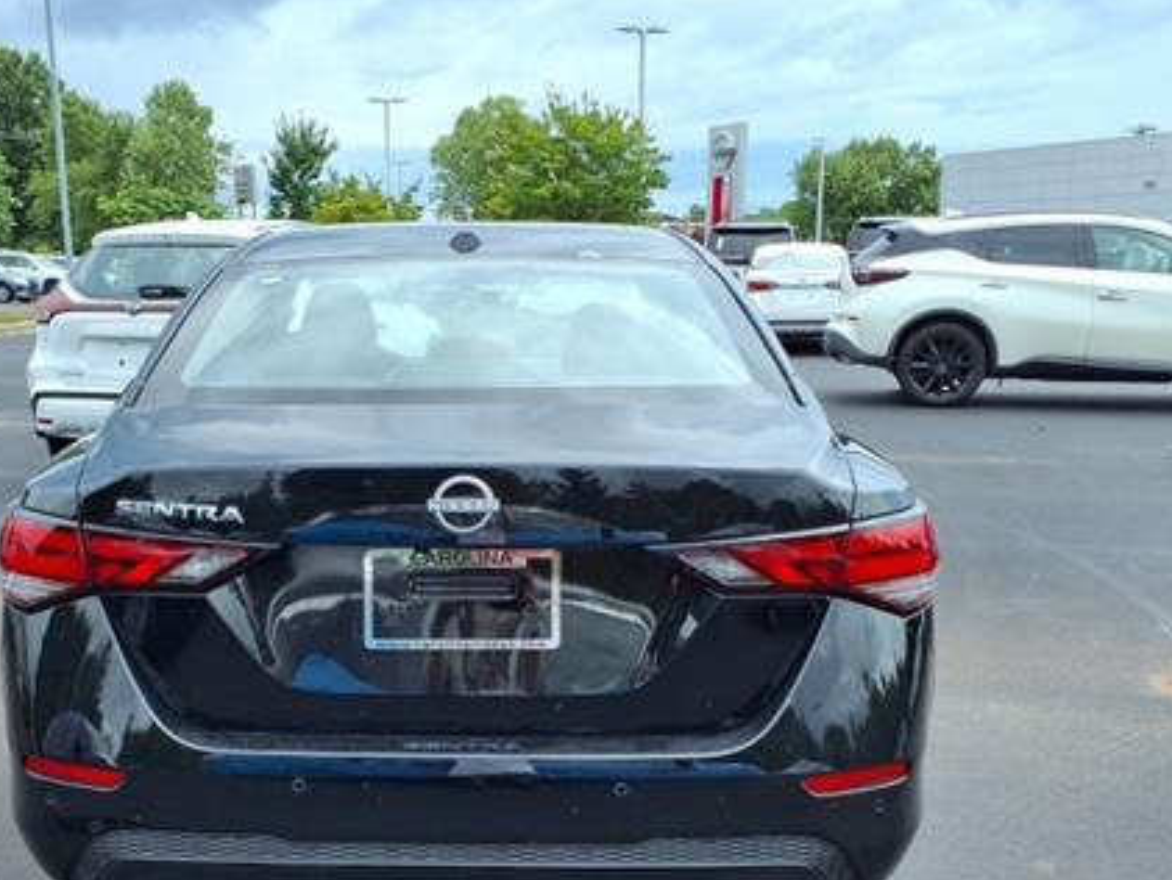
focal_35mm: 41
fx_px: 1389
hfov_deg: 45.3
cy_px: 641
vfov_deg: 34.5
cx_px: 426
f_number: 1.9
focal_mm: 3.58
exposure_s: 1/1250
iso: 40
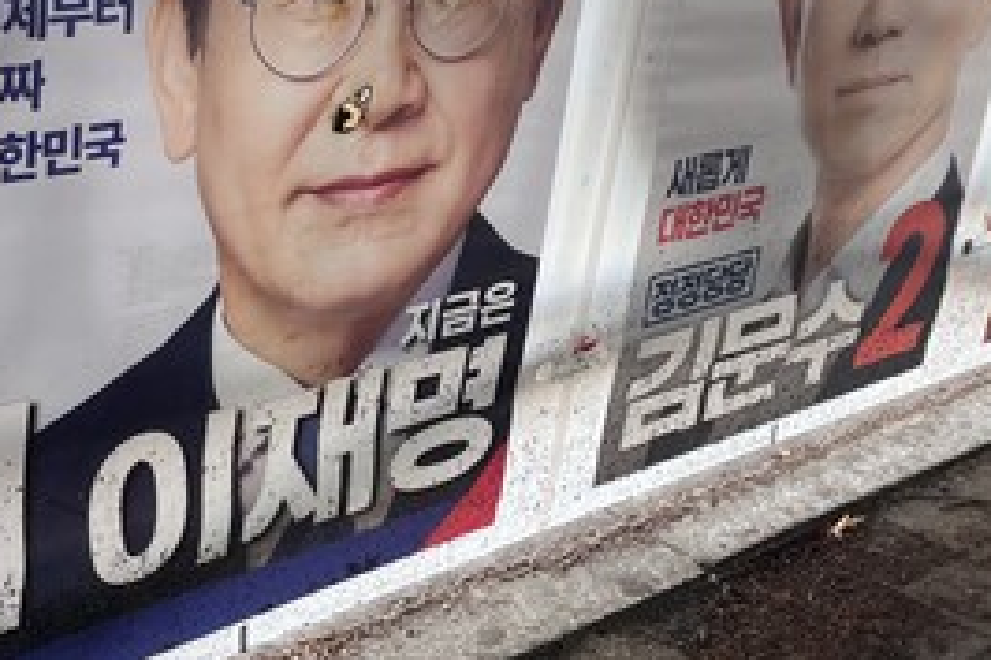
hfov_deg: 32.9
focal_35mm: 61
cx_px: 481
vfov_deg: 22.1
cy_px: 190
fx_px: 1678
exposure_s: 1/269
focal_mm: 5.1
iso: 50
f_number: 1.6
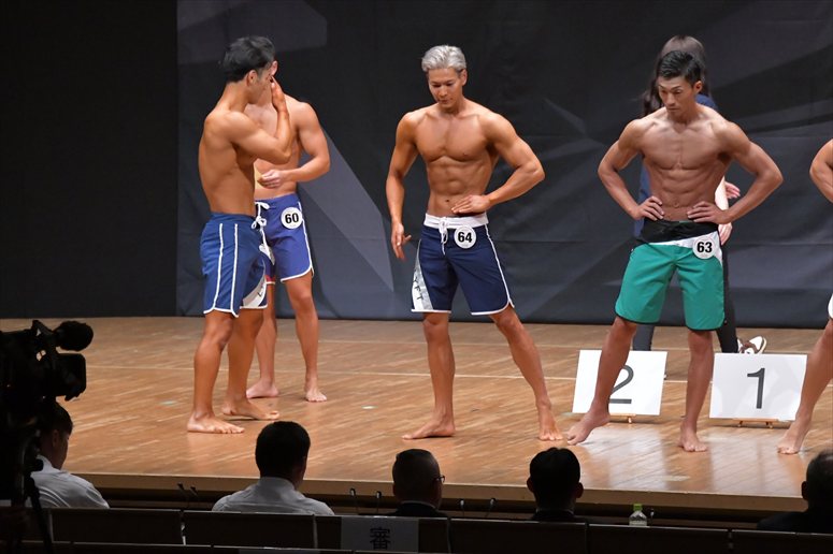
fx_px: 5019
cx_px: 416
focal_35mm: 217
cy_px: 277
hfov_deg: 9.5
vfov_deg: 6.3
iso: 8000
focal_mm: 145
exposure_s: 1/400
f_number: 5.6
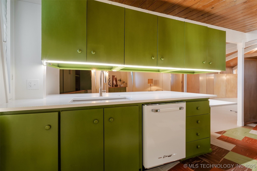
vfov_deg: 73.7
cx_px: 128
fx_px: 114
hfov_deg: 96.7
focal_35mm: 16
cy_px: 86
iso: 250
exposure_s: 1.6
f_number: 9
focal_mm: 16
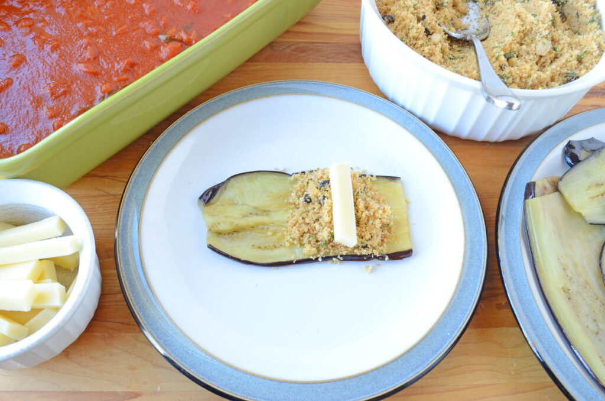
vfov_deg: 39.8
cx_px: 302
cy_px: 200
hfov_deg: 57.3
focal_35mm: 33
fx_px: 553
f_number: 9
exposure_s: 1/10
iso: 400
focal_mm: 22
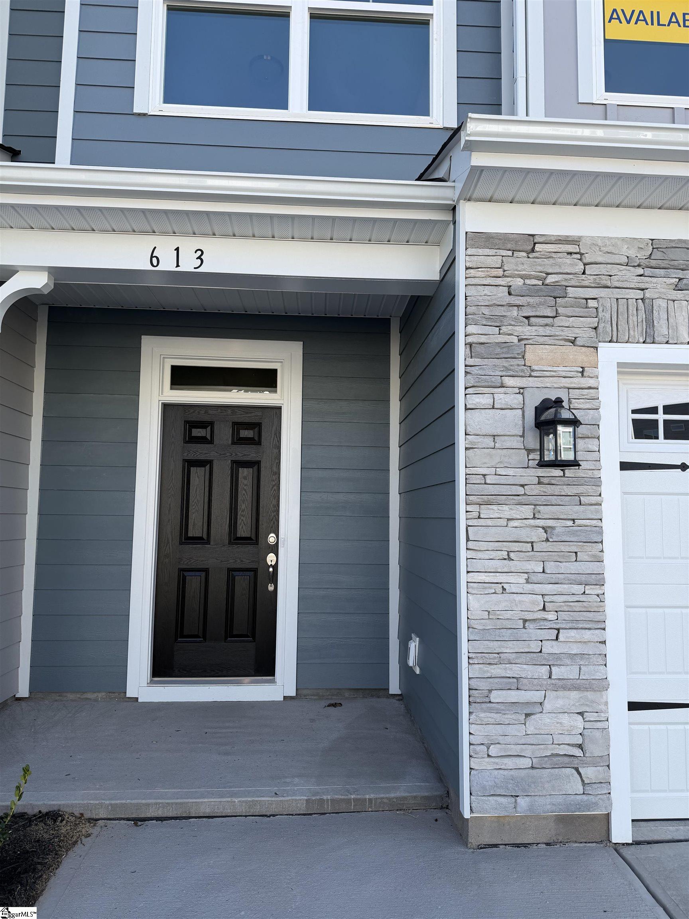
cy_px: 460
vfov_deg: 71.6
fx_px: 637
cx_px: 344
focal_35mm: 24
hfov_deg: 56.8
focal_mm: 6.76
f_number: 1.78
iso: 80
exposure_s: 1/1314
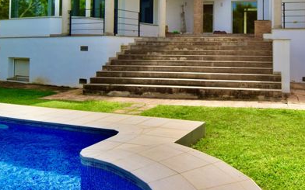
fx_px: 274
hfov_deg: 56.0
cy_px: 41
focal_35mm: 33
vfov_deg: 37.1
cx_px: 219
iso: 200
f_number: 10
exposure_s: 1/400
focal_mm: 12
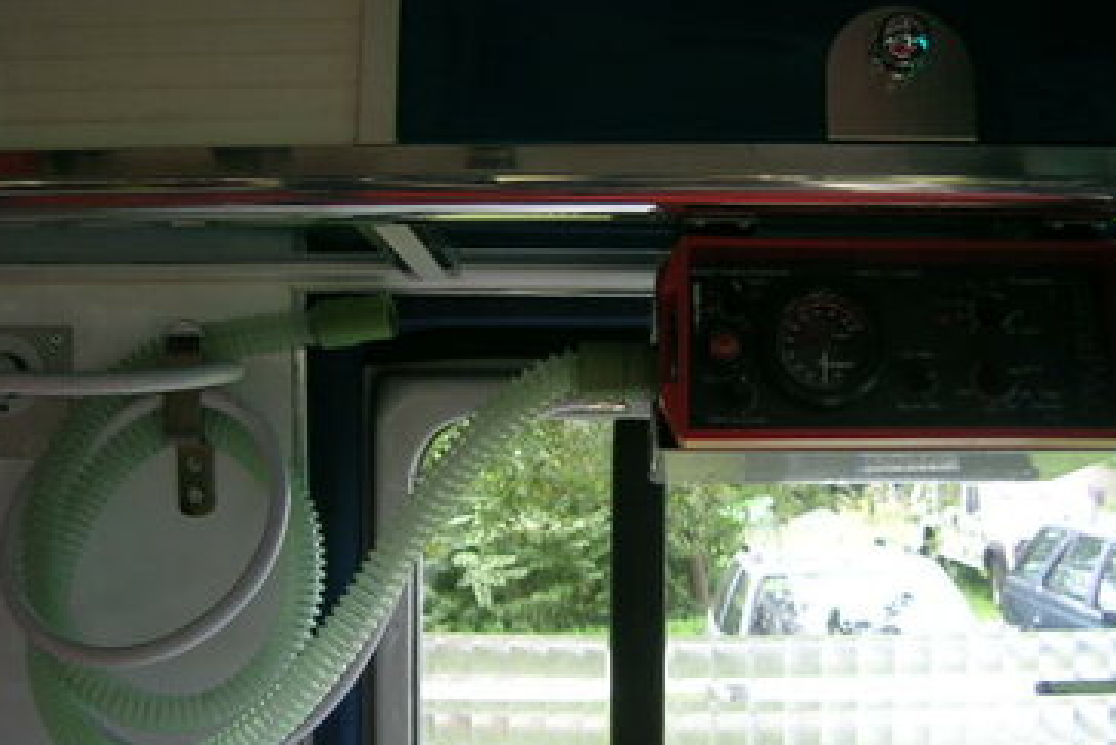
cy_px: 362
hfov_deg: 43.5
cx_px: 625
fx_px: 1395
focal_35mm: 45
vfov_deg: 29.9
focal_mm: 5.4
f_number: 2.8
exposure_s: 1/56.3
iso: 50
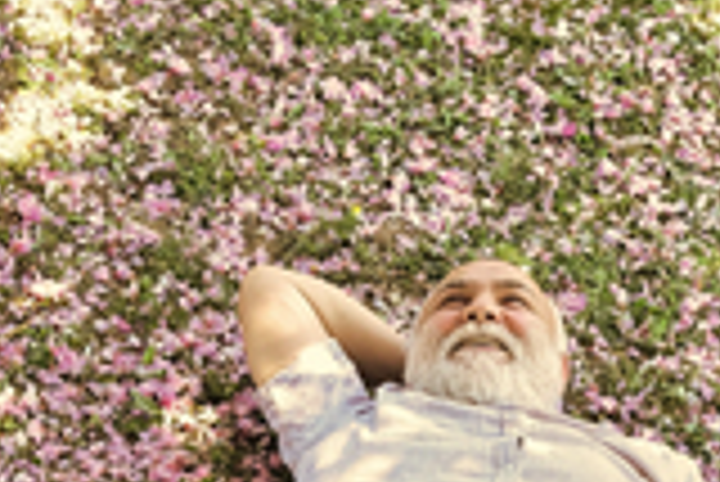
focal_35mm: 225
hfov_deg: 9.1
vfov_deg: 6.1
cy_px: 432
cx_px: 531
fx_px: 4504
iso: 200
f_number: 3.5
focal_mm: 80
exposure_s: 1/250
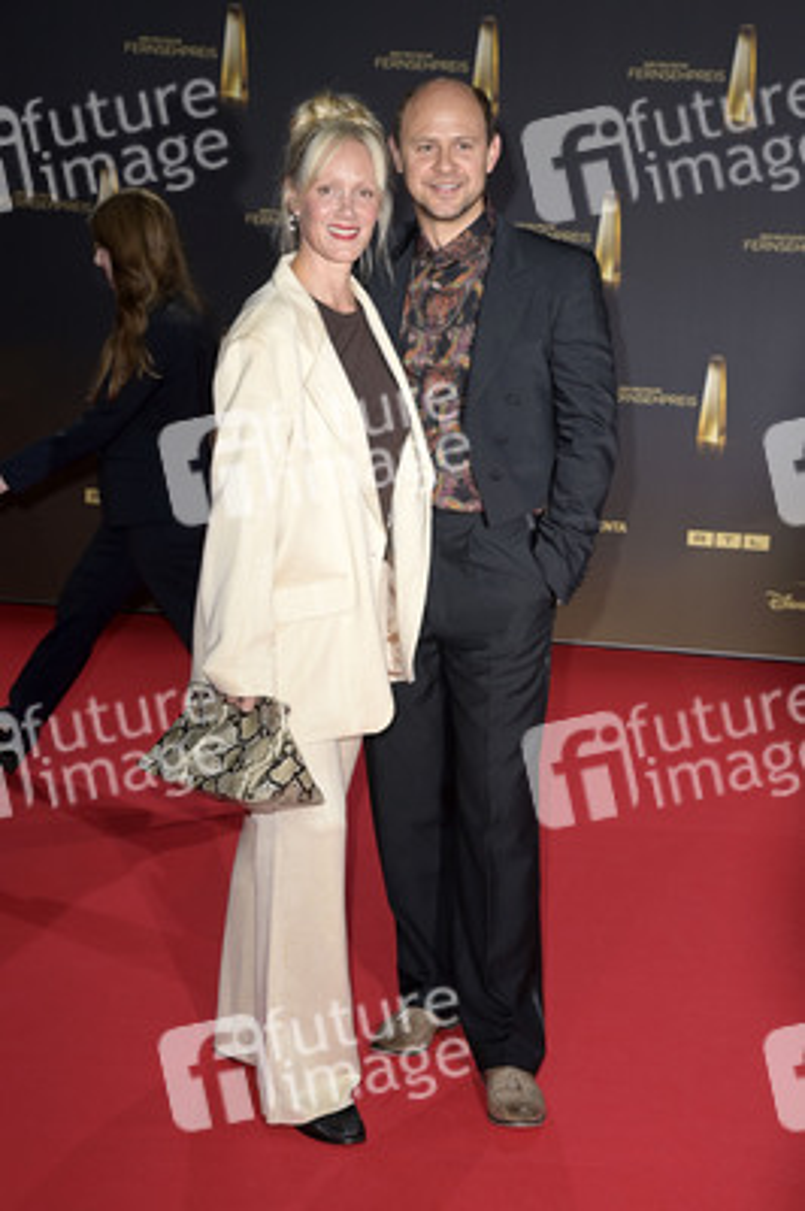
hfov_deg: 23.3
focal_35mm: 58
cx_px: 402
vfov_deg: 34.5
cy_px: 606
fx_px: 1949
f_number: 5
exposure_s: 1/250
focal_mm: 58
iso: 1000
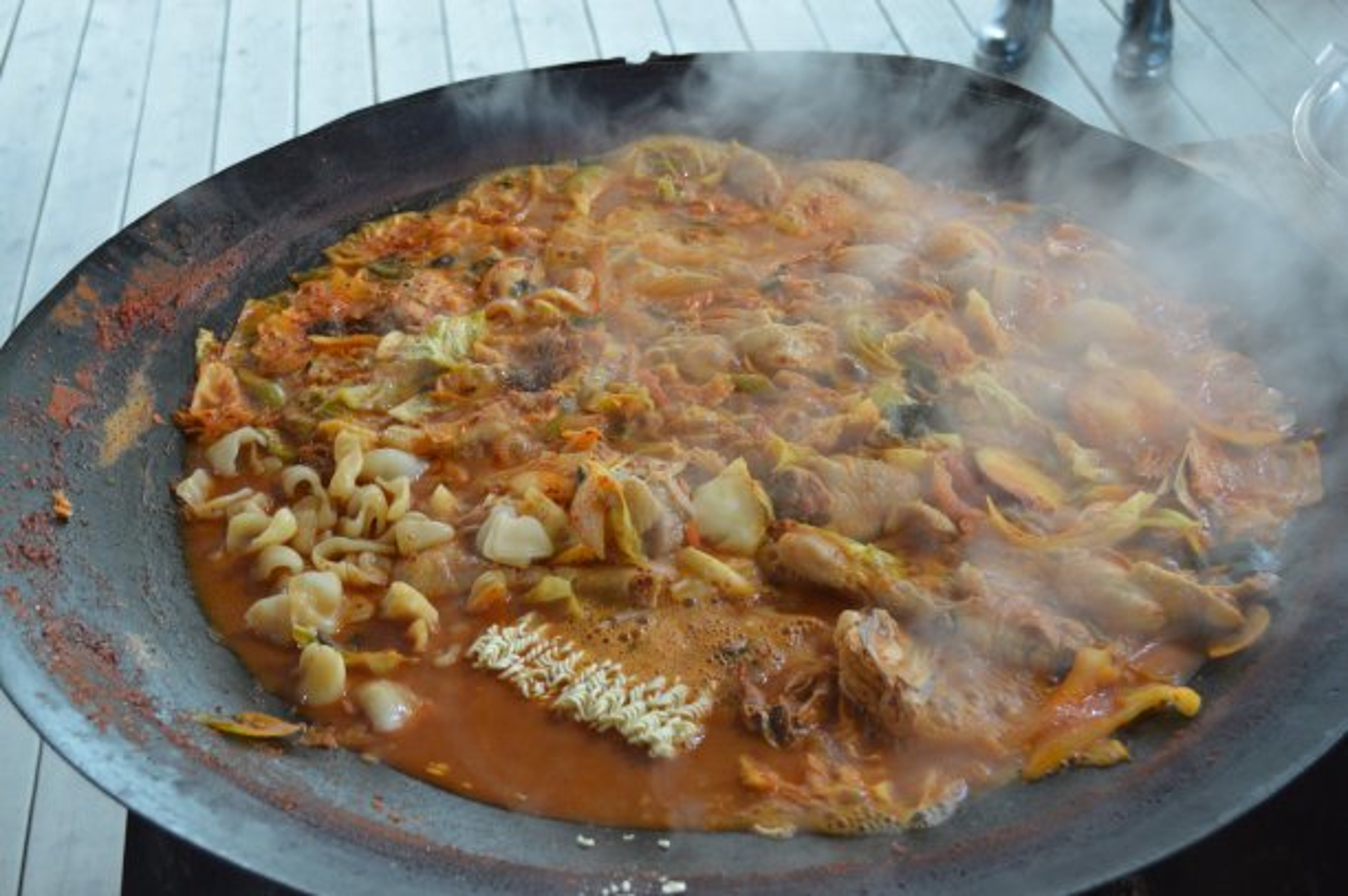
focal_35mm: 51
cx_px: 674
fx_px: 1908
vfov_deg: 26.4
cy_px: 448
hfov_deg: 38.9
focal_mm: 34
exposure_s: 1/20
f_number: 5
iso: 800
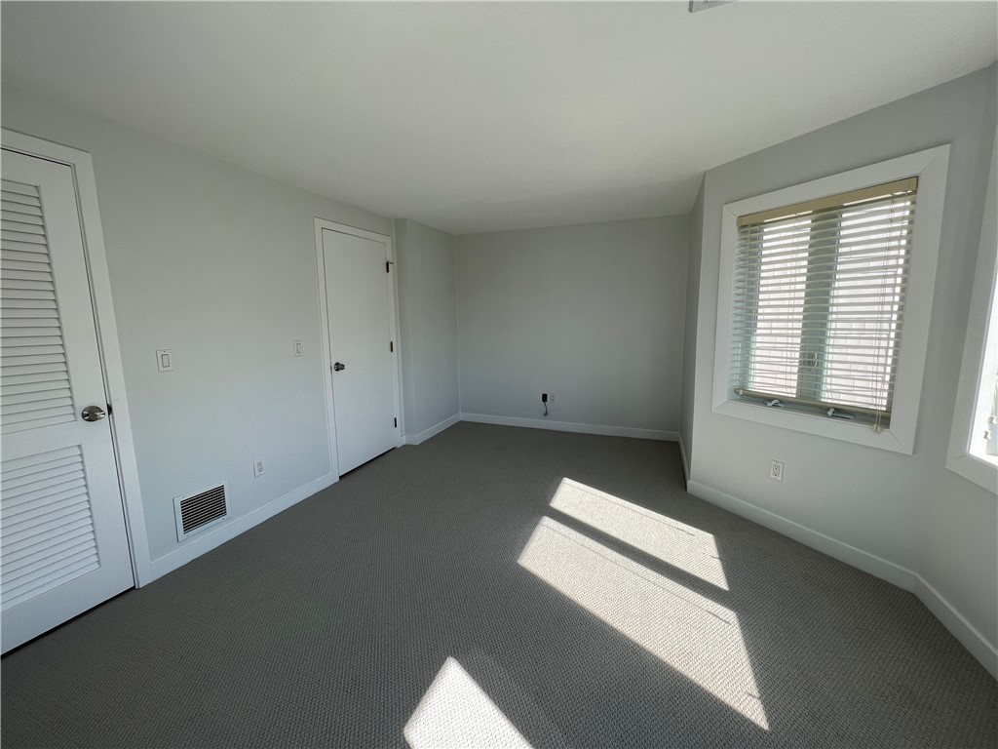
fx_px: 375
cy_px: 374
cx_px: 499
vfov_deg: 89.9
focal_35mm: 13
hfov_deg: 106.2
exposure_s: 1/149
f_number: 1.8
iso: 32
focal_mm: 1.57
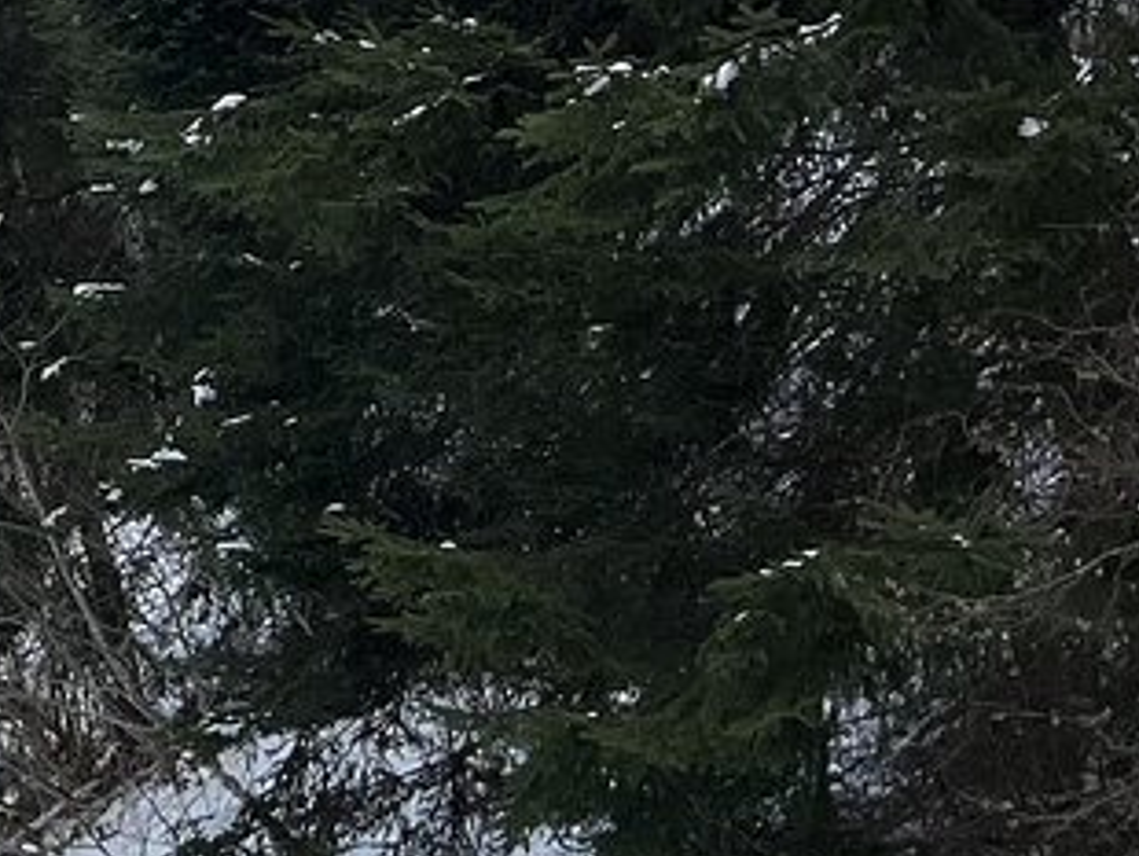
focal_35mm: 134
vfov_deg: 10.6
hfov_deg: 11.9
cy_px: -503
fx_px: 4413
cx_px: -1584
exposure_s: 1/2252
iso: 50
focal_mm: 5.7
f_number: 1.5
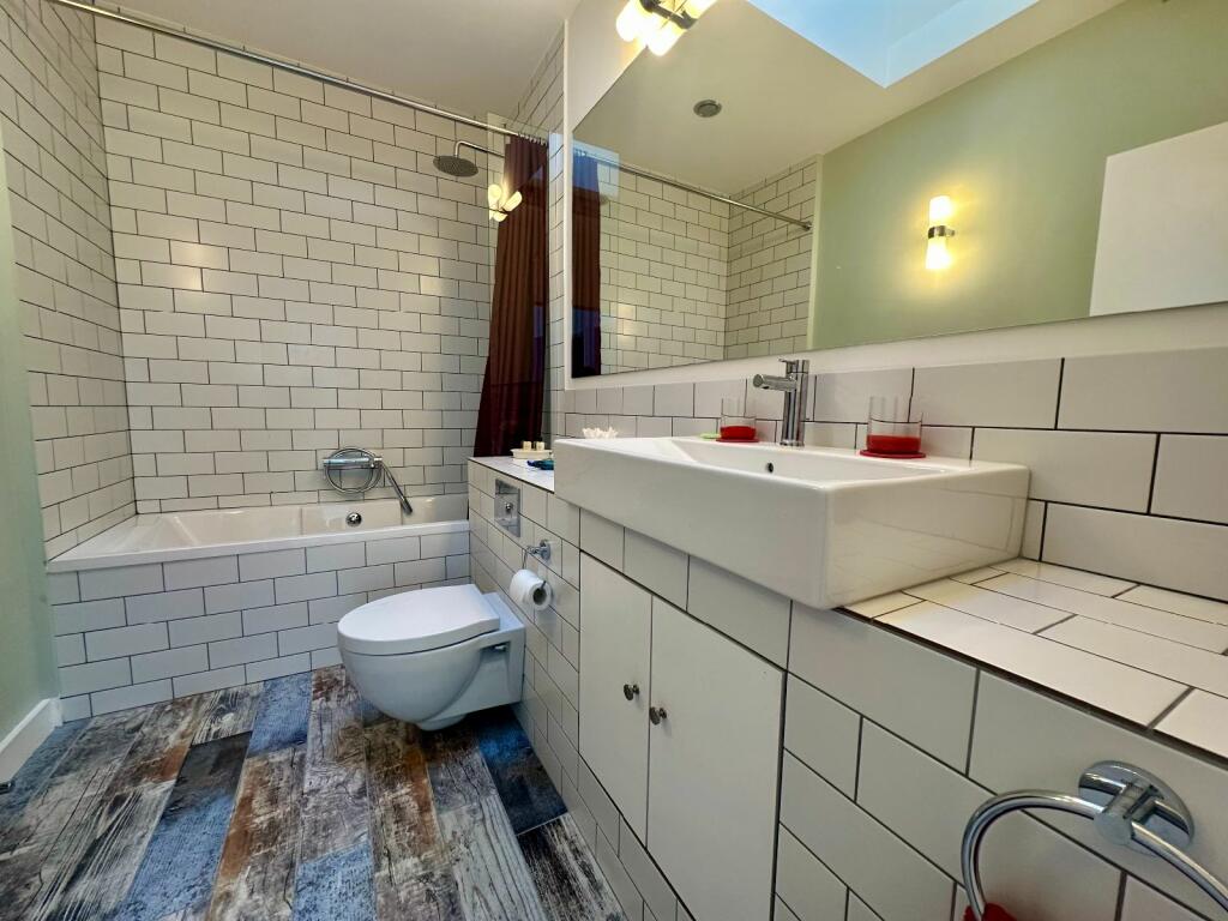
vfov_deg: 85.7
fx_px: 497
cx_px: 614
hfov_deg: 102.1
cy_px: 460
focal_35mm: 14
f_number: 2.2
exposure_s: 1/100
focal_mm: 2.22
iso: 160
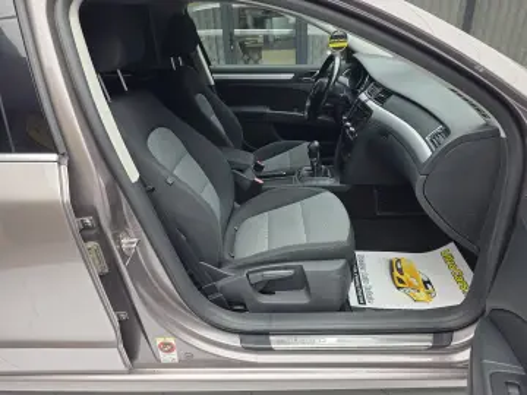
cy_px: 198
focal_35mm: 23
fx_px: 350
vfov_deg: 58.9
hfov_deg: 73.9
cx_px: 264
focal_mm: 6.25
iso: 50
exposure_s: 1/100
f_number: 1.7
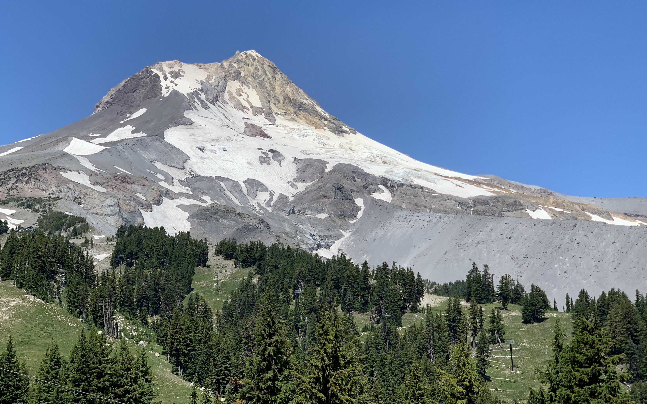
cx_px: 302
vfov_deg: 20.6
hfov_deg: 32.5
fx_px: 1111
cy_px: 148
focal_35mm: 63
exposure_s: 1/1295
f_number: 2.4
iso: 16
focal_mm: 6
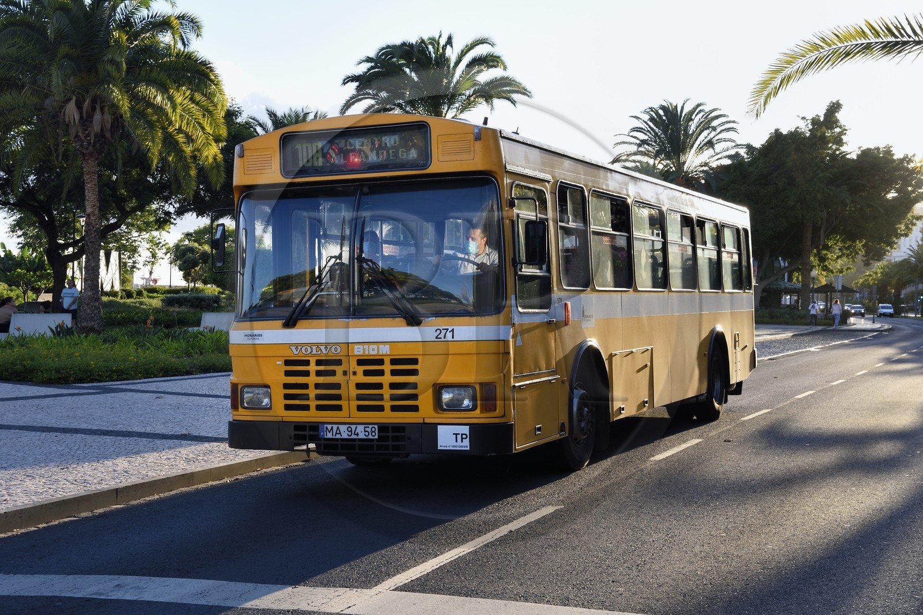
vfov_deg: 27.0
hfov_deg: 39.6
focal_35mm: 50
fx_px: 1281
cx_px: 462
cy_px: 308
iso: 200
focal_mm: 50
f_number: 11
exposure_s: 1/80
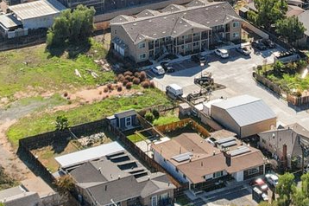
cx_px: 221
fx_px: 1080
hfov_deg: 16.2
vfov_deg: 10.6
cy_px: -80
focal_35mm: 126
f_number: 2.8
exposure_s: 1/2500
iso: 100
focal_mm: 8.4
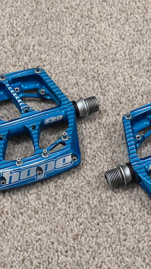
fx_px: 805
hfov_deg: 10.7
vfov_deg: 18.9
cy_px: 134
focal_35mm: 113
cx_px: 109
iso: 1600
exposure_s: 1/25
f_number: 2.8
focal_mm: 9
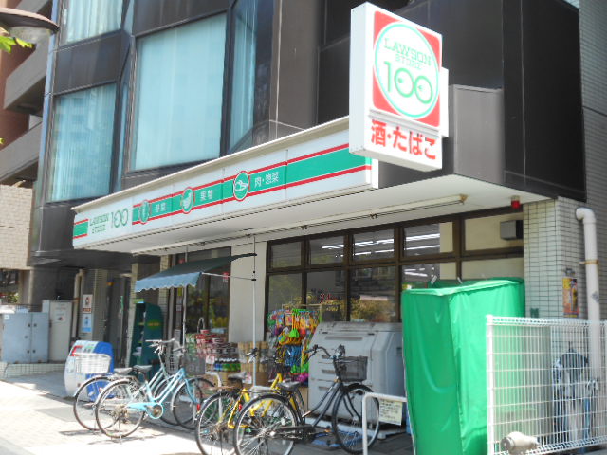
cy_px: 228
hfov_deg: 47.9
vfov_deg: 36.8
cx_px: 304
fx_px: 684
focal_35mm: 39
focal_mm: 6.7
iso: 80
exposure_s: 1/200
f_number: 3.9
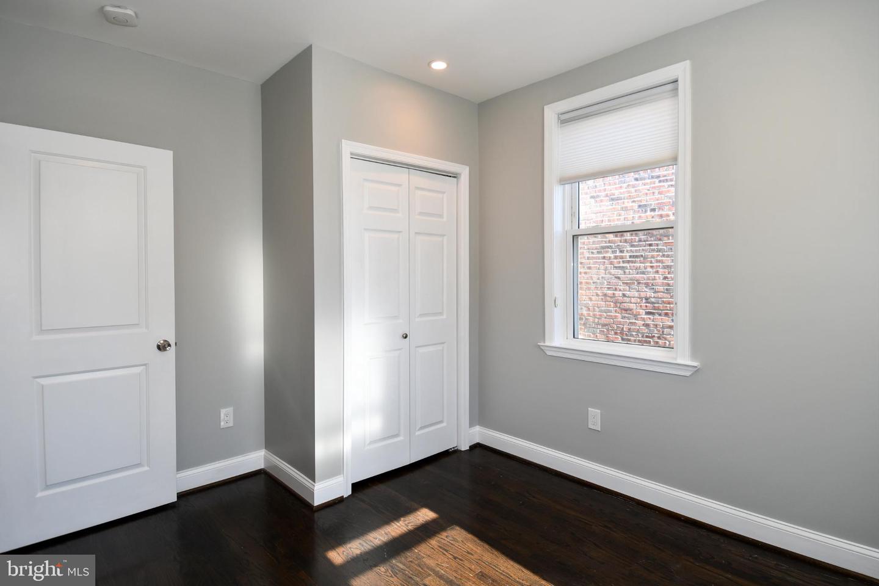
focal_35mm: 18
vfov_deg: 67.4
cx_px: 440
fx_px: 439
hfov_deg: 90.0
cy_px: 293
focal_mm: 12
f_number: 5
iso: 200
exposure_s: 1/100
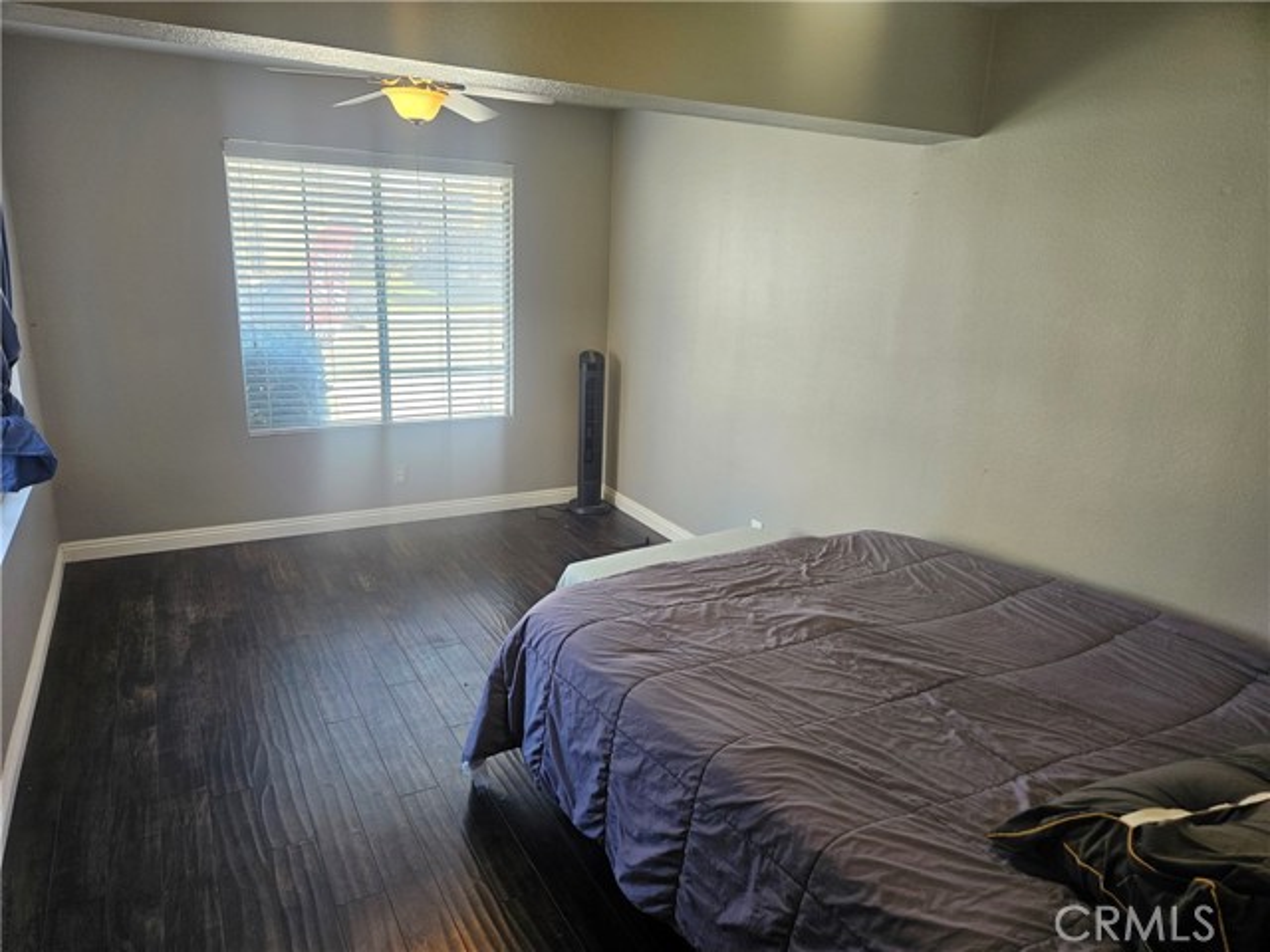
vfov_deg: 58.9
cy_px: 476
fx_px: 844
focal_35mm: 23
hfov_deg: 73.9
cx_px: 635
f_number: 1.8
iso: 100
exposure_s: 1/120
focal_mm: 5.4
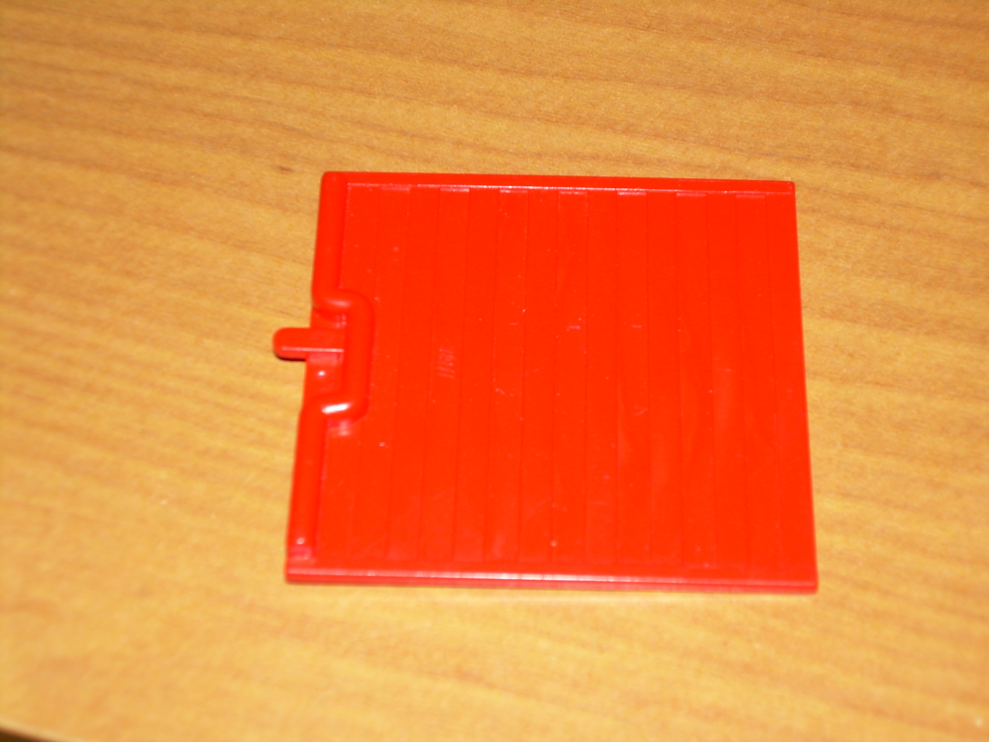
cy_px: 371
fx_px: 2200
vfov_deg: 19.1
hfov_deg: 25.3
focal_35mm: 77
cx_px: 494
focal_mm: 13.2
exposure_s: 1/60
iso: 50
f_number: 3.9
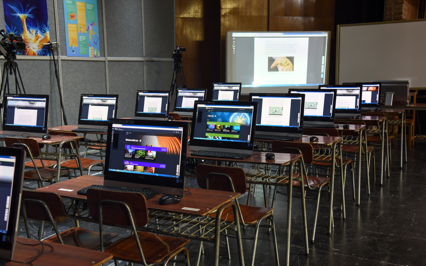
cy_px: 130
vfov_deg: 31.2
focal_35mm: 41
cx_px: 213
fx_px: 476
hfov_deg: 48.2
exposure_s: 1/50
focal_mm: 40
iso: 640
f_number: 5
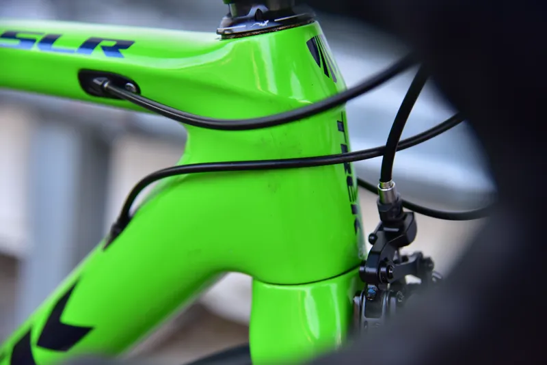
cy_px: 182
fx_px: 988
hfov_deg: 30.9
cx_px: 274
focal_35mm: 65
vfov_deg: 20.9
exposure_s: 1/250
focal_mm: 65
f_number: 4
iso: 800
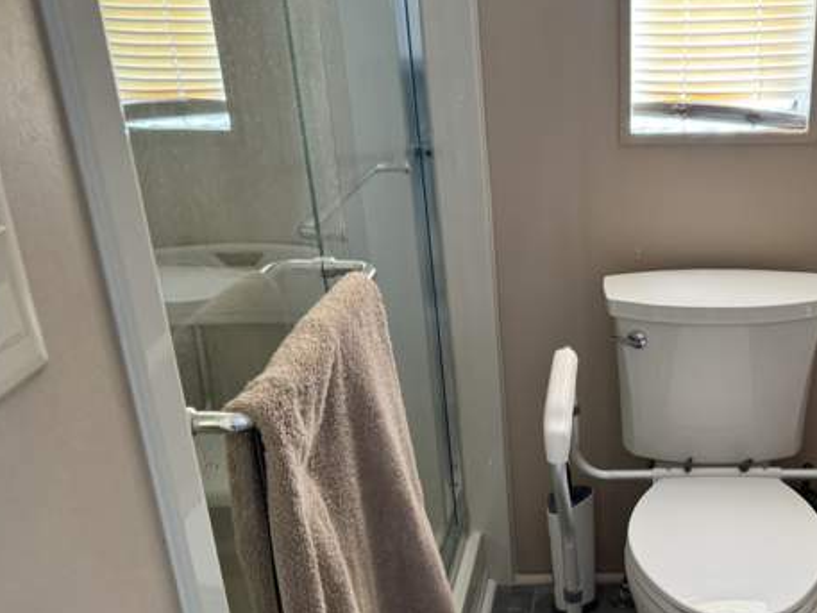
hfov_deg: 43.0
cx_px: 635
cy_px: 415
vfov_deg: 34.0
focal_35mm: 42
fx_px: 992
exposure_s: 1/60
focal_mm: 6.76
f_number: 1.78
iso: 200
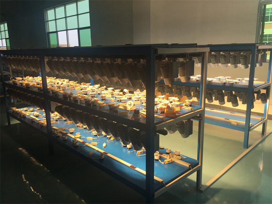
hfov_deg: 61.7
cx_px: 136
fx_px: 228
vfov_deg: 48.2
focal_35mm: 29
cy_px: 102
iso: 32
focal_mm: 4.15
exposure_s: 1/648
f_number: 2.2
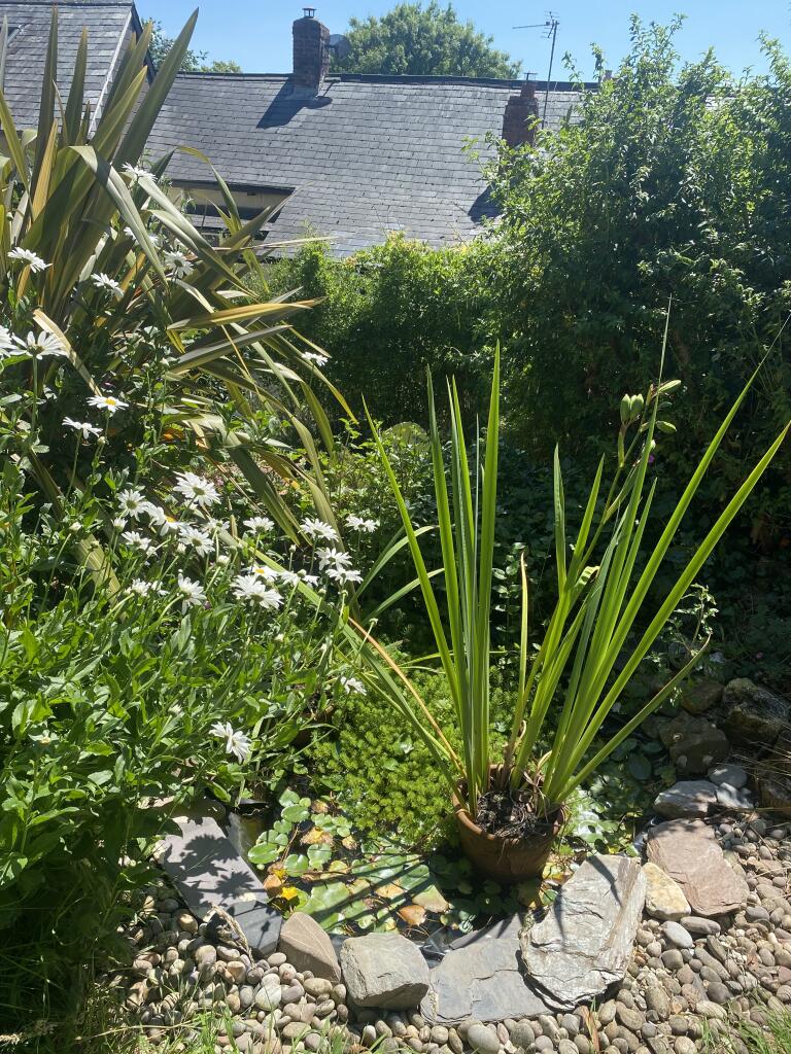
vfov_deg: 67.3
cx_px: 396
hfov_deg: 53.1
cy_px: 527
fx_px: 792
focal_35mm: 26
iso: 32
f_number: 1.8
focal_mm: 4.25
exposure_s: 1/1272
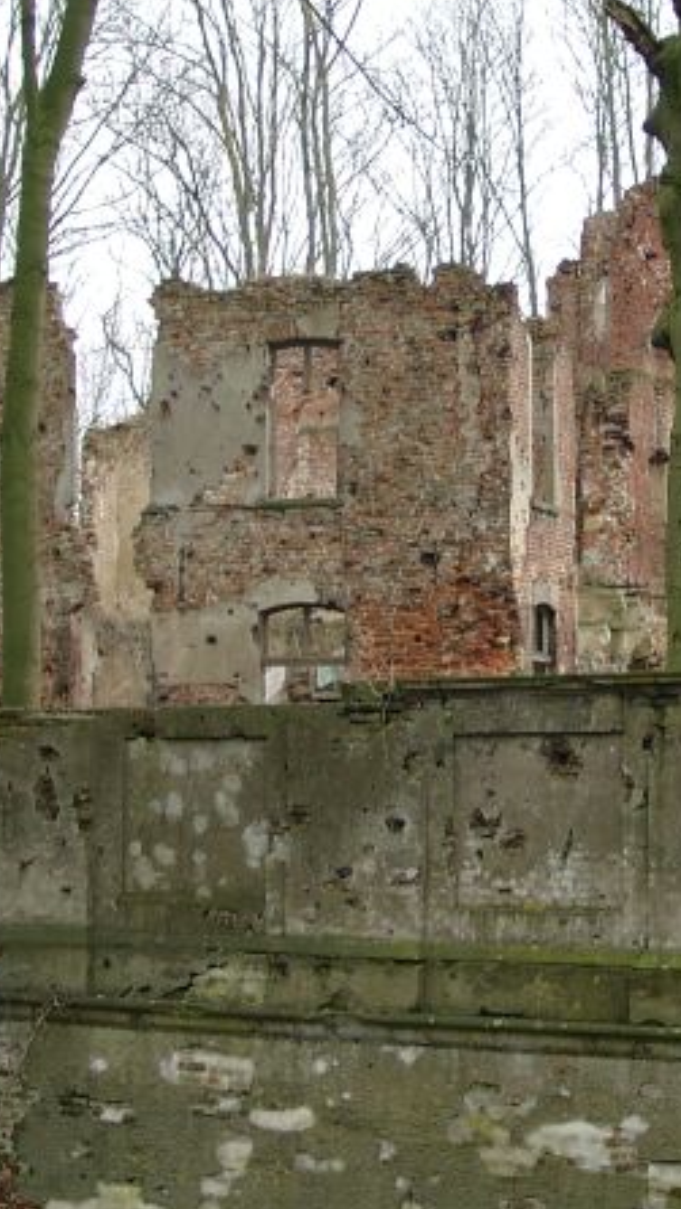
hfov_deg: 13.7
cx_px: 524
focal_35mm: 88
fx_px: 2824
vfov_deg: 24.1
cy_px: 466
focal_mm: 9.29
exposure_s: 1/105
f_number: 2.8
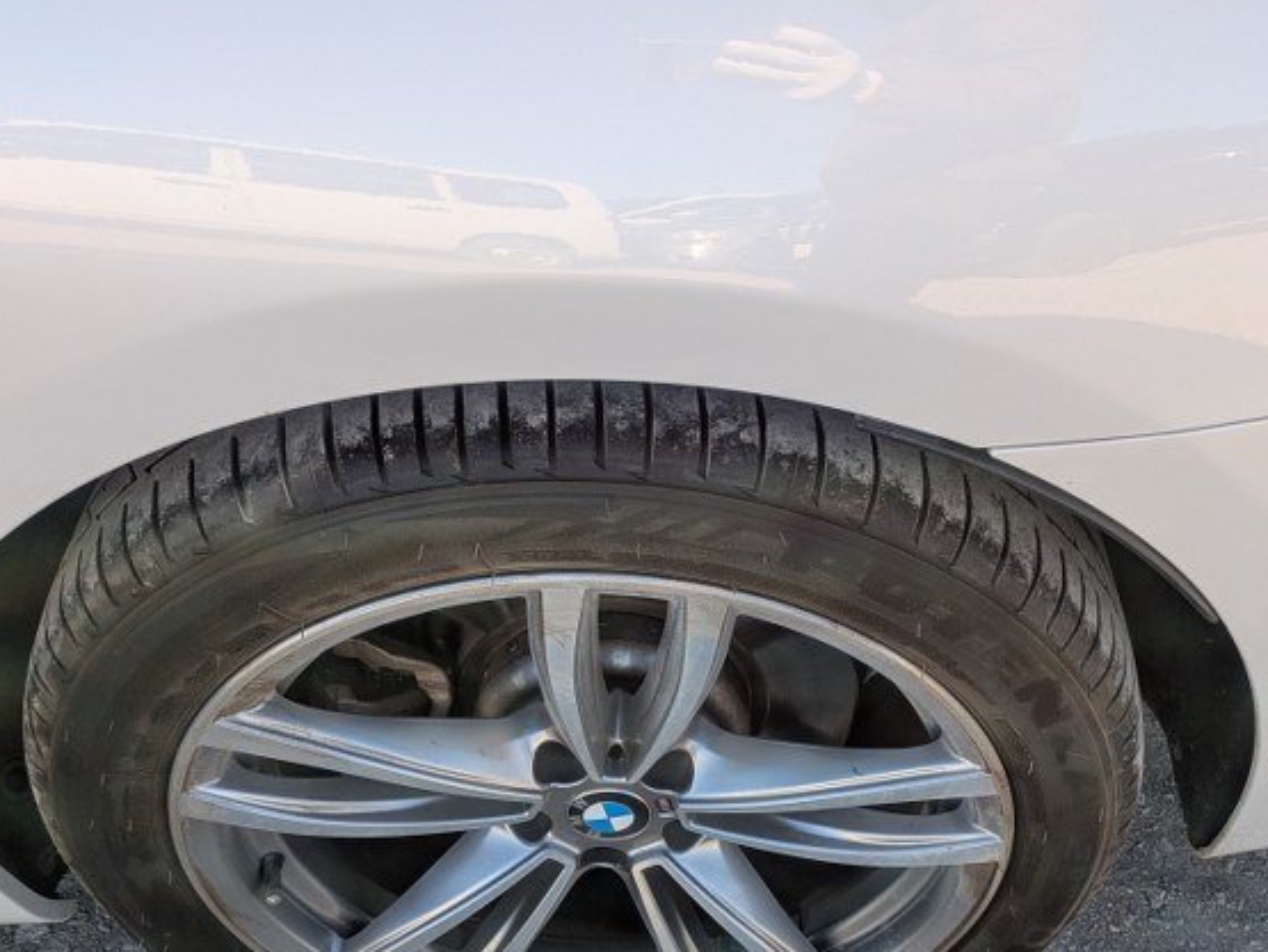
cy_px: 626
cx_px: 773
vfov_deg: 39.3
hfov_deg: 50.9
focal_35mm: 36
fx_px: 1320
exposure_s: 1/393
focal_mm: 5.43
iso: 54
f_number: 1.89
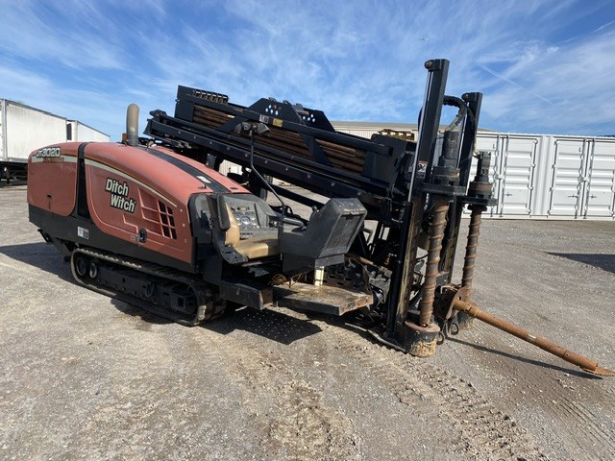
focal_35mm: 26
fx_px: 462
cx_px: 308
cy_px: 230
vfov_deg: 53.1
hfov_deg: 67.3
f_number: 1.8
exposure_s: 1/2688
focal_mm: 4.25
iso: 32
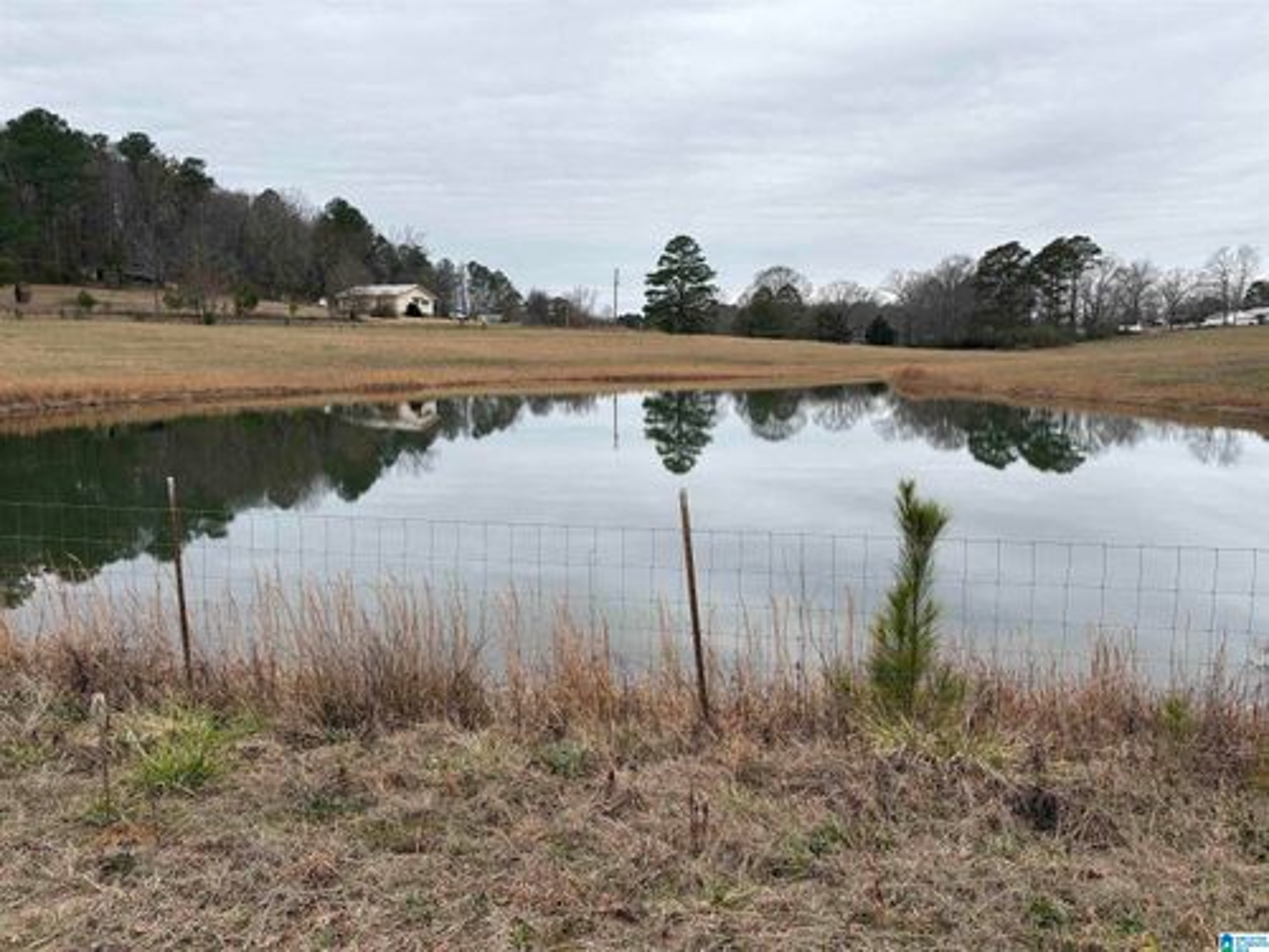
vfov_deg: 53.1
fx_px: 953
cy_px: 476
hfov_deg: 67.3
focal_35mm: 26
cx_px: 634
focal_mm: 5.96
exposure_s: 1/830
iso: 50
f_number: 1.6
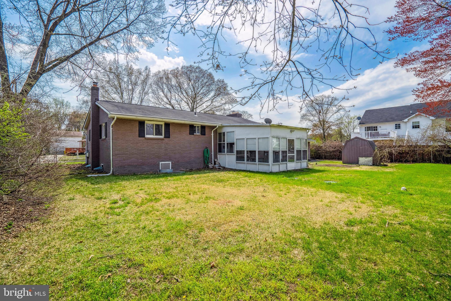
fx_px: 200
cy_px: 150
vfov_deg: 73.8
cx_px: 226
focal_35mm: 16
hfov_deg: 96.7
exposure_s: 1/2500
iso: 100
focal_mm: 16
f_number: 8
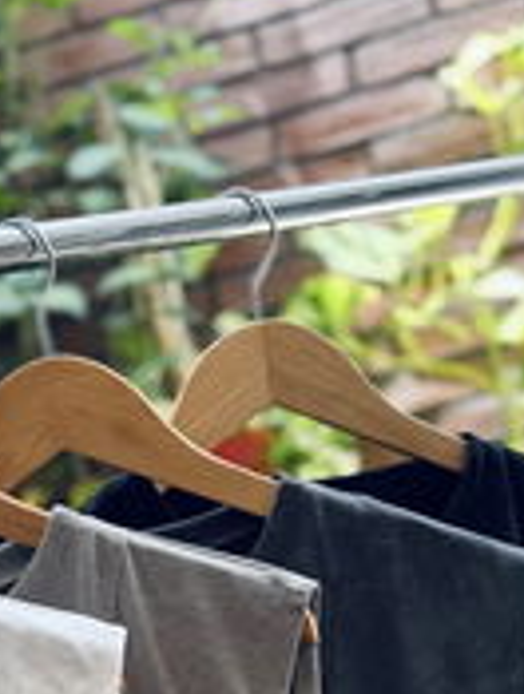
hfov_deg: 19.9
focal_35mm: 73
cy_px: 874
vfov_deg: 23.8
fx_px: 1468
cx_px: 64
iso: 64
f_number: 1.78
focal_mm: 6.76
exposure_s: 1/271
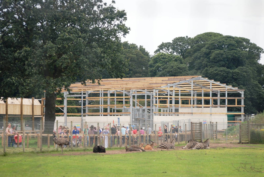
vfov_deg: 6.1
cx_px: 132
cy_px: 88
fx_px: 1652
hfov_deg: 9.1
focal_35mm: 225
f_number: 4.5
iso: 200
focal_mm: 150
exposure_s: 1/500
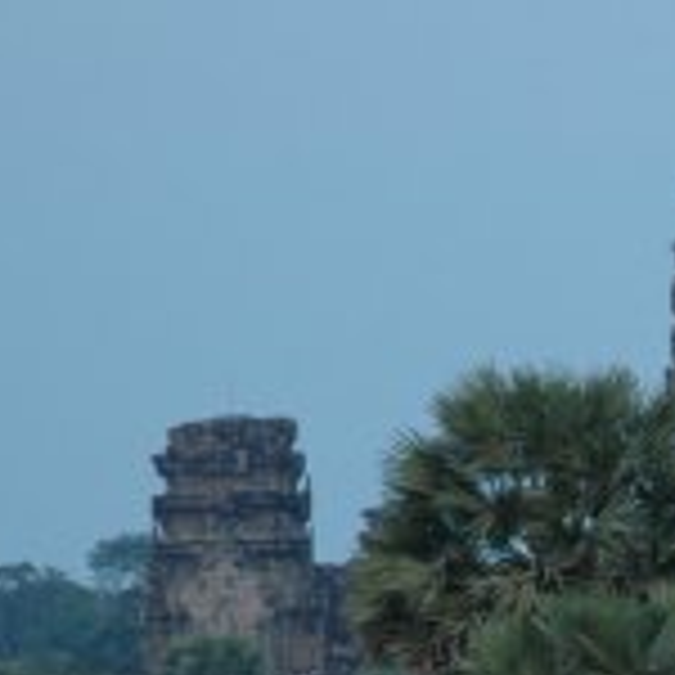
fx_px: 8781
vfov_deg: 4.4
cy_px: 922
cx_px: 994
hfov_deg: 4.4
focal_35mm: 398
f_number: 4.5
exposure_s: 1/30
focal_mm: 65
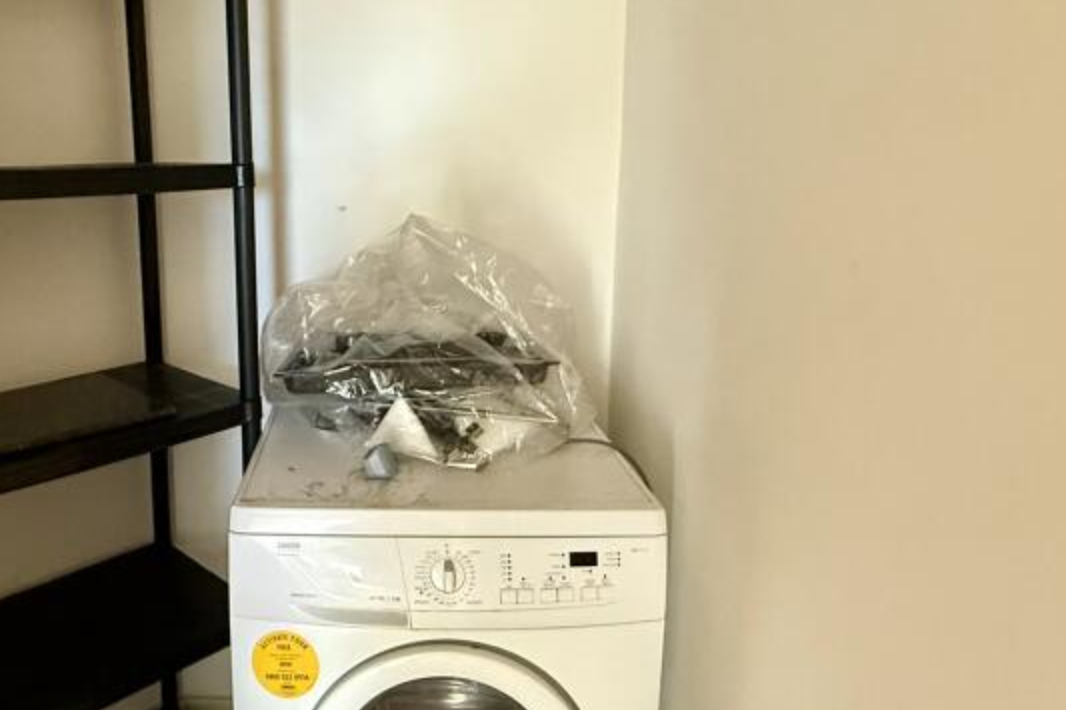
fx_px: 829
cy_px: 316
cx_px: 352
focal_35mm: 28
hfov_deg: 63.8
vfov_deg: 46.3
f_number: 2.2
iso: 800
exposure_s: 1/60
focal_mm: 2.22
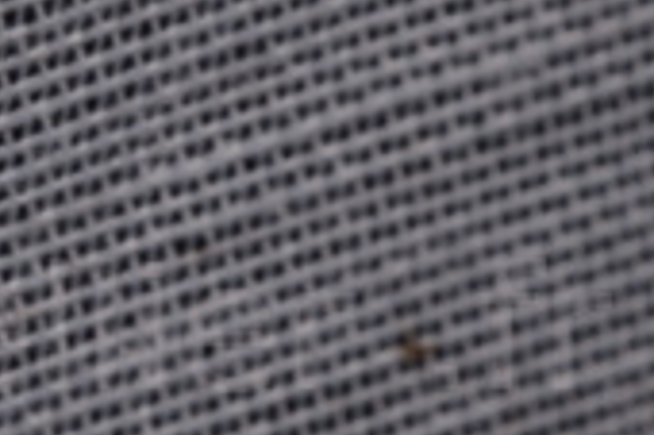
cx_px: 923
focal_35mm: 593
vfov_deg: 2.3
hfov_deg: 3.5
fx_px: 10768
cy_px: -562
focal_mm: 85
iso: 100
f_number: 32
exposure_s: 1/60
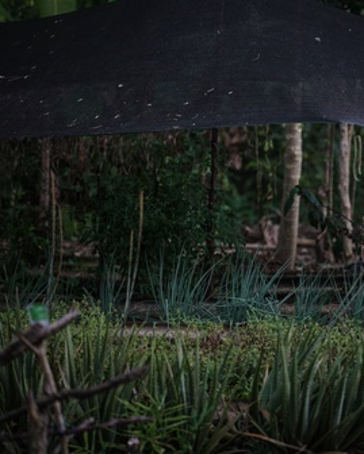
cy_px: 228
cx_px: 280
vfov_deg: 16.0
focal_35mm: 120
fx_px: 1615
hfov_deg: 12.8
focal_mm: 56
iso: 125
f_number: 1.2
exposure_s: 1/1000
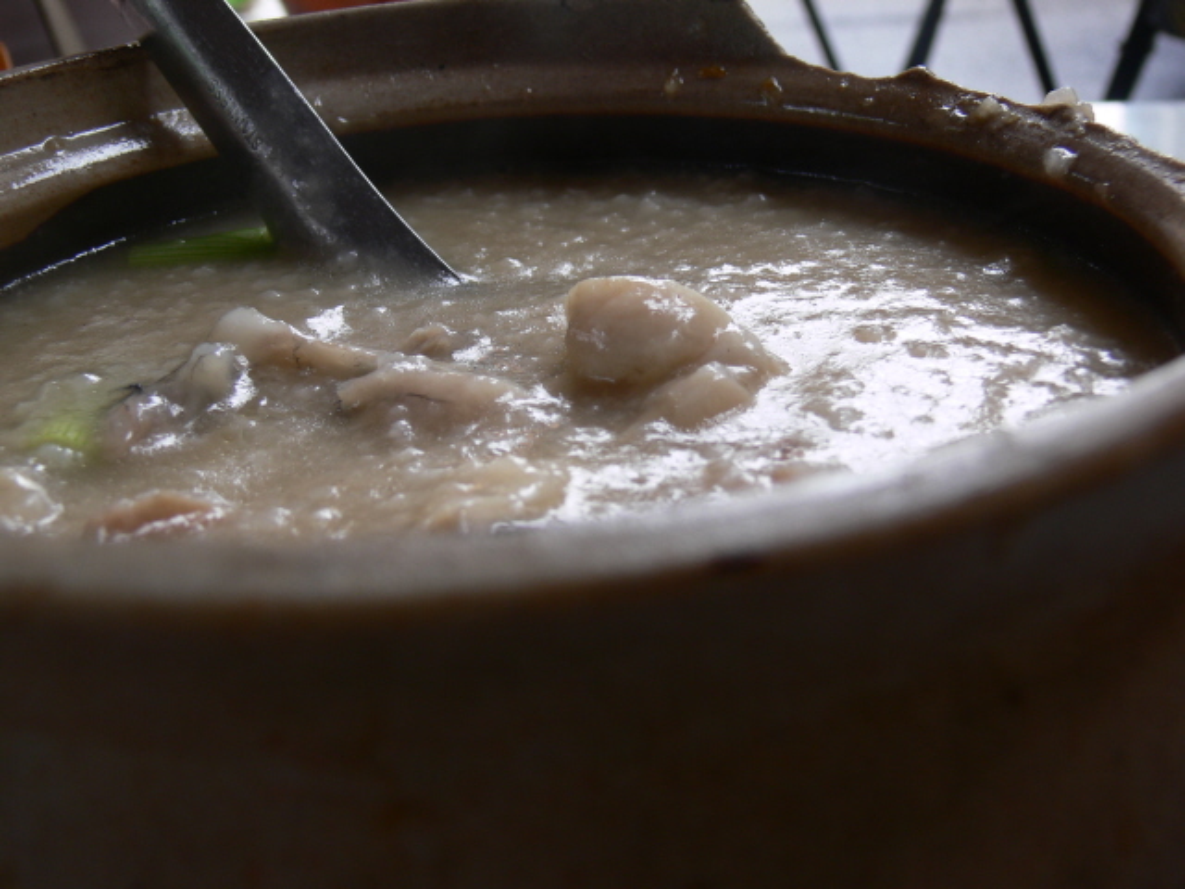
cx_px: 592
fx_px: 1472
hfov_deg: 43.9
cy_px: 444
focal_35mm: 43
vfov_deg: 33.6
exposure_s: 1/100
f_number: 4
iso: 80
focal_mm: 9.1
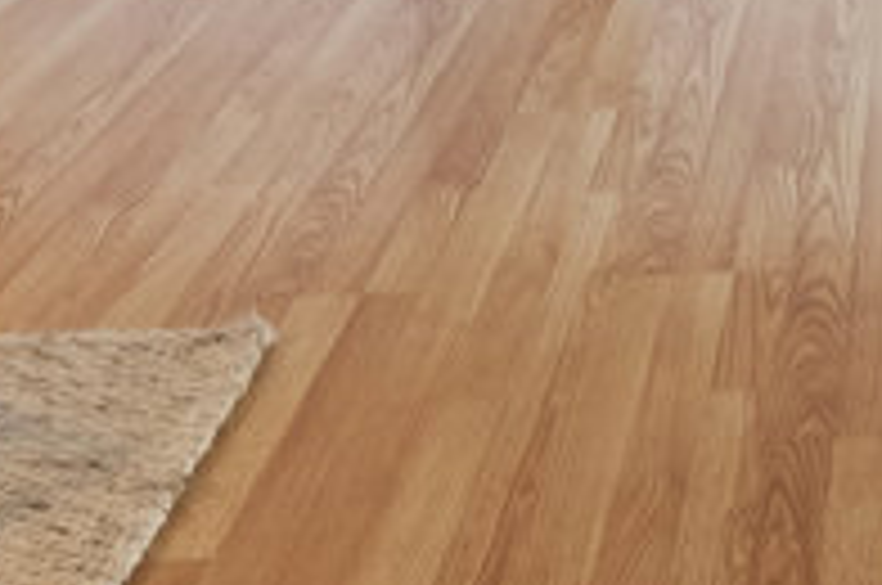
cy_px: -691
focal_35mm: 89
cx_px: 1012
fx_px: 2177
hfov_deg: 21.5
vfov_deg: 12.8
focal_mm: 17
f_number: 8
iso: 200
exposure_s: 1/20
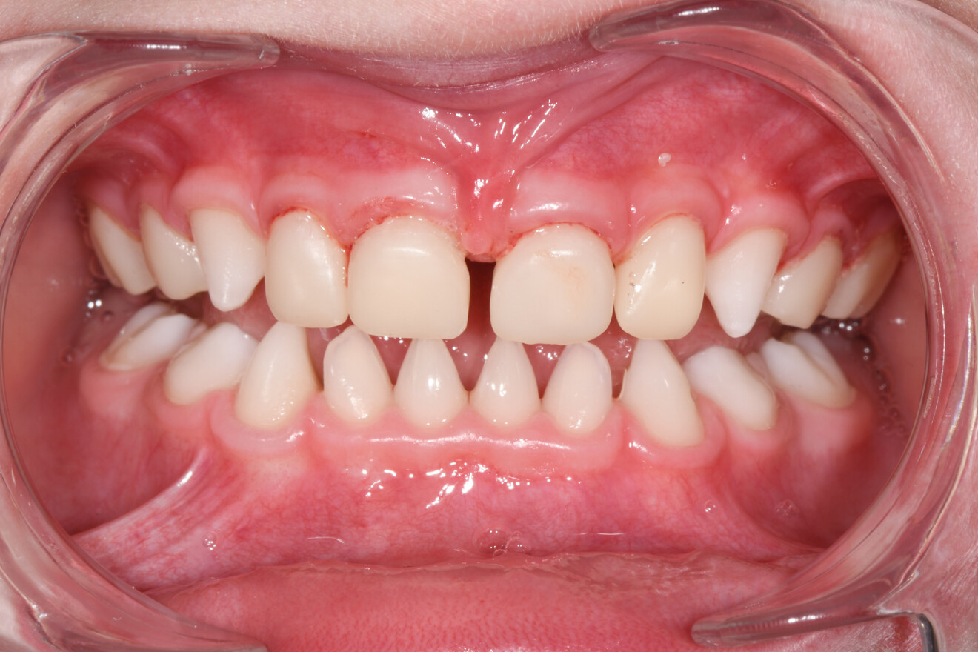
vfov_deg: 8.7
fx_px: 4265
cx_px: 489
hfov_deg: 13.1
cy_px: 326
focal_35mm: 157
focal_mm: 105
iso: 200
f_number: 40
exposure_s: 1/250
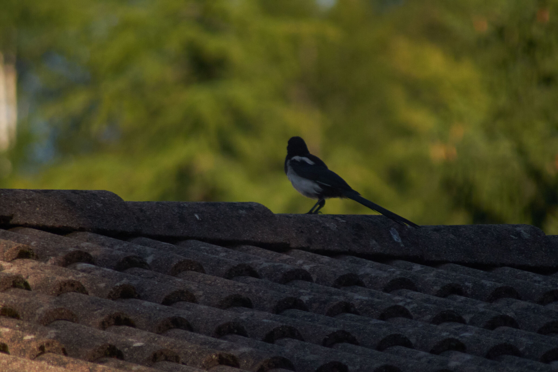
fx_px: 13949
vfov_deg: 1.5
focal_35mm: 900
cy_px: 186
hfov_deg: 2.3
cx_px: 279
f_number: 11
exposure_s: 1/2000
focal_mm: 600
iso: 2000
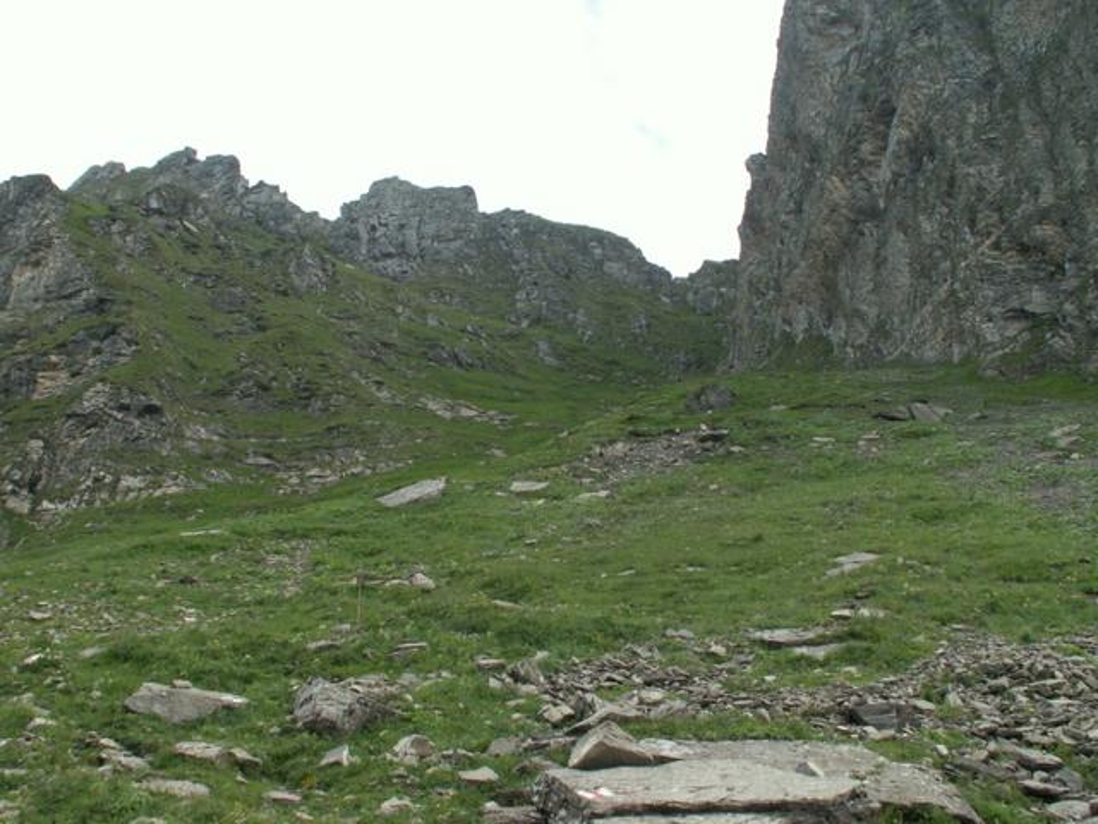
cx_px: 549
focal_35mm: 35
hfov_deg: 52.6
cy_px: 412
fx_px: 1110
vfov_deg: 40.7
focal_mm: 5.86
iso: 50
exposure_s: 1/160
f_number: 5.6
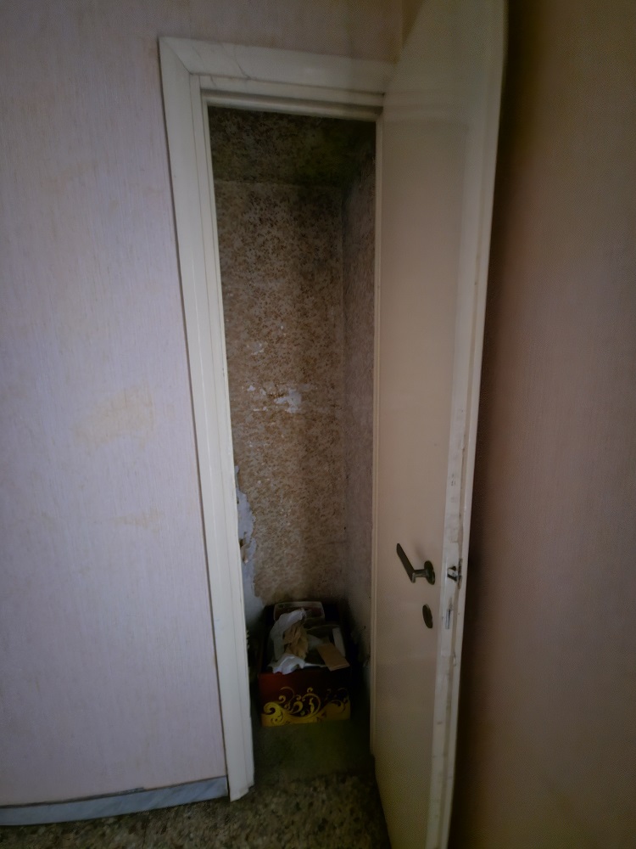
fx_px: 318
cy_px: 424
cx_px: 318
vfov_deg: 106.2
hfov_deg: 89.9
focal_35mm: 13
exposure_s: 1/8
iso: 1250
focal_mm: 2.2
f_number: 2.2
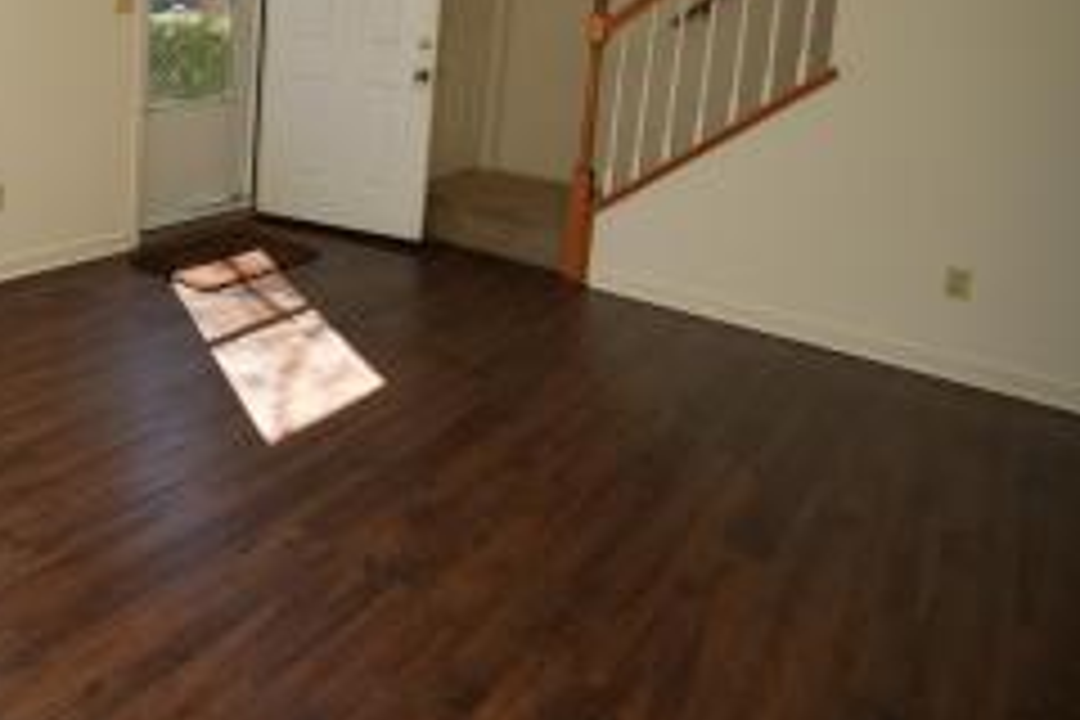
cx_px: 189
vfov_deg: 41.1
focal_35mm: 30
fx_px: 900
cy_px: 112
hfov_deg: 56.6
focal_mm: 16
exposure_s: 1/100
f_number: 4
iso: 100
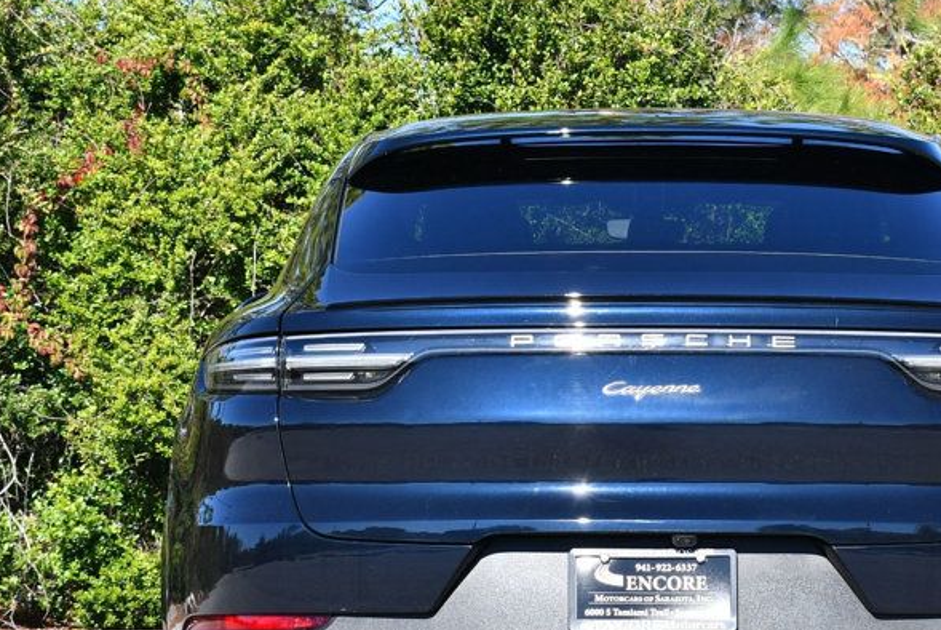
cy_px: 446
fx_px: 3637
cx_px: 634
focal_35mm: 139
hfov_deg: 14.7
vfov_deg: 9.9
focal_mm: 40
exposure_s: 1/250
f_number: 8
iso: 180
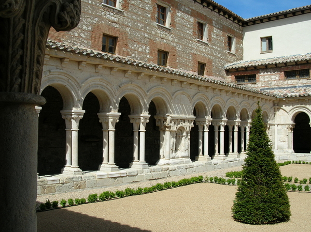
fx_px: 323
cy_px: 116
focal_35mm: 36
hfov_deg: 51.4
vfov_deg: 39.6
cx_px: 156
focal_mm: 6
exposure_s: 1/797
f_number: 3.7
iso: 50
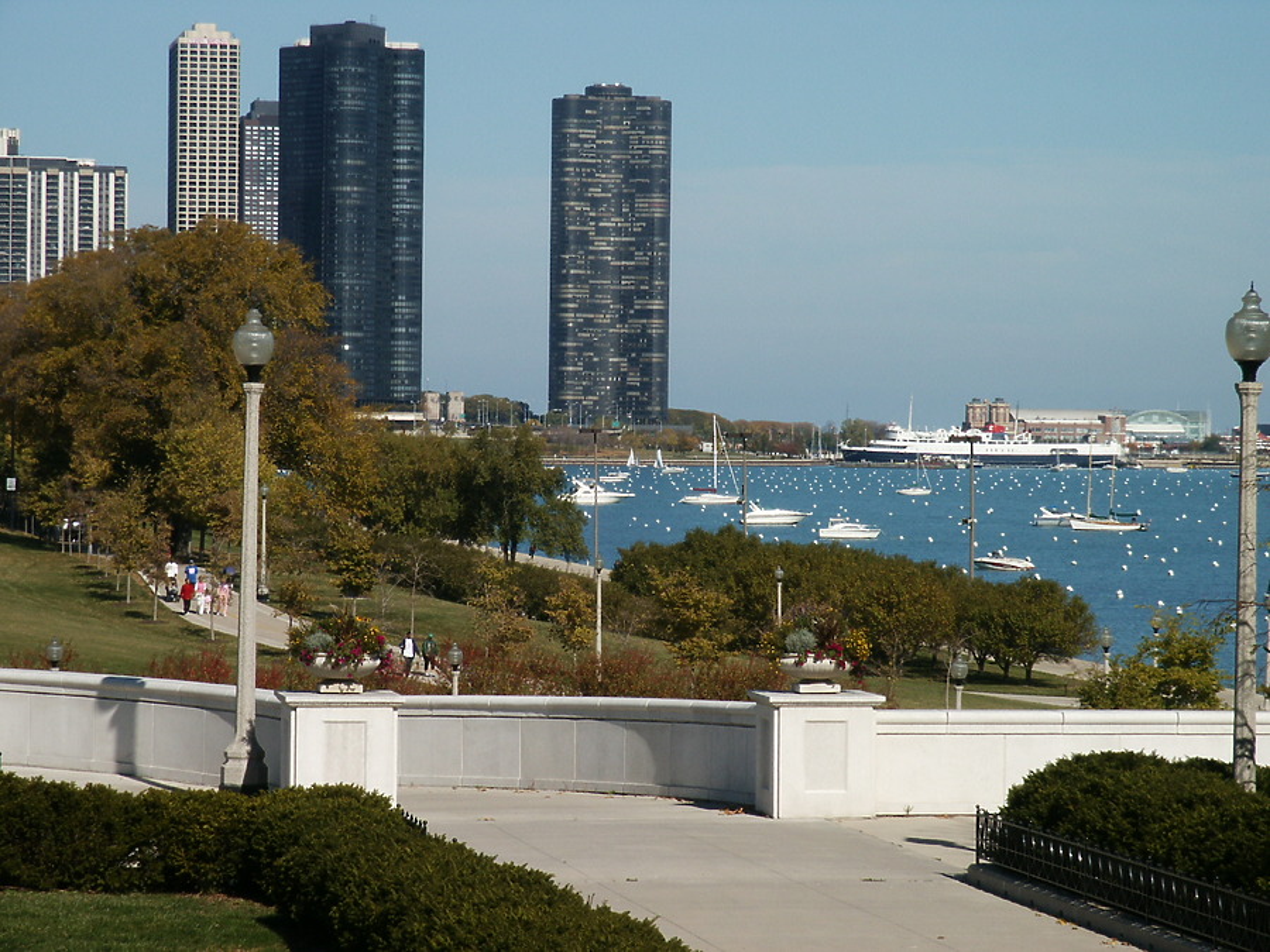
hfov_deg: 14.2
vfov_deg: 10.7
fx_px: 5100
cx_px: 635
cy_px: 476
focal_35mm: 139
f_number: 8
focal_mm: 28.23
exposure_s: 1/350
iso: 64
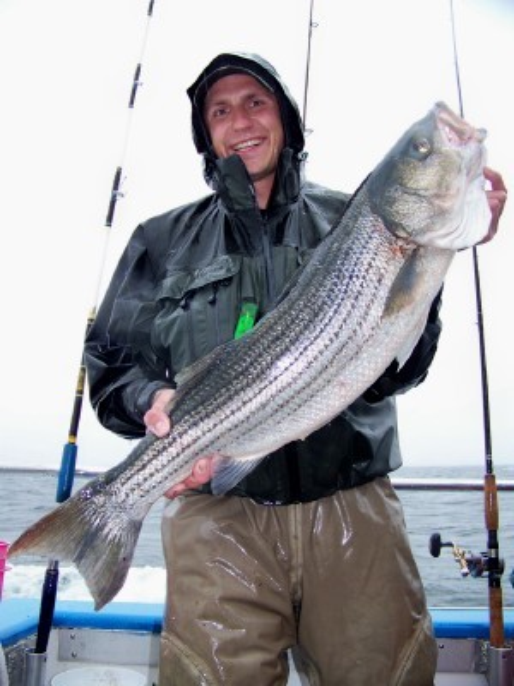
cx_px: 257
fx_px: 713
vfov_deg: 51.4
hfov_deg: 39.7
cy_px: 343
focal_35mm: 36
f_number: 2.8
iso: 64
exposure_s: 1/125
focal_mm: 5.85
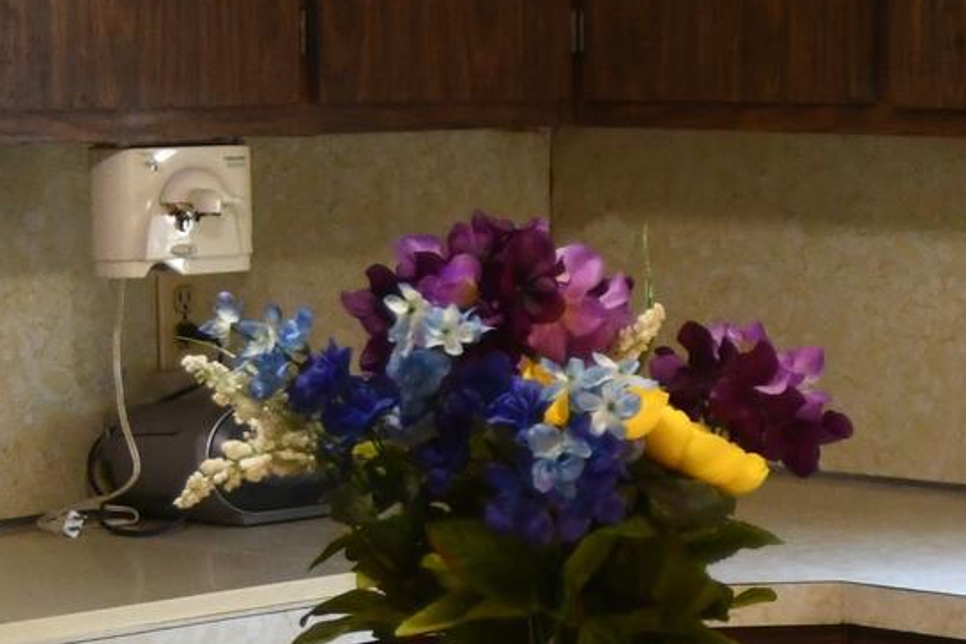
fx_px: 3622
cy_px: 733
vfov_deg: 10.0
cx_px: 924
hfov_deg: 15.0
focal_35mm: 135
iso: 1400
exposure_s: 1/125
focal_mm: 24
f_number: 3.5
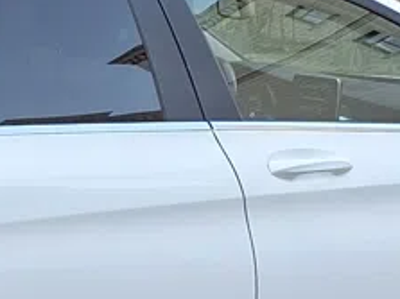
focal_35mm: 165
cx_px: 120
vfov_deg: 9.0
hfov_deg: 12.0
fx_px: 1906
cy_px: 129
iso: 50
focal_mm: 5.54
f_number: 1.8
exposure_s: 1/100
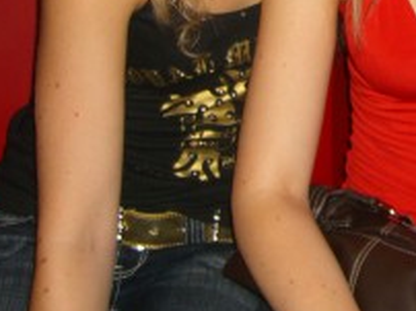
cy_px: -93
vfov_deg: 12.7
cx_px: 492
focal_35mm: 113
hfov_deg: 16.7
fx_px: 1356
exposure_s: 1/60
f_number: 2.8
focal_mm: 7.9
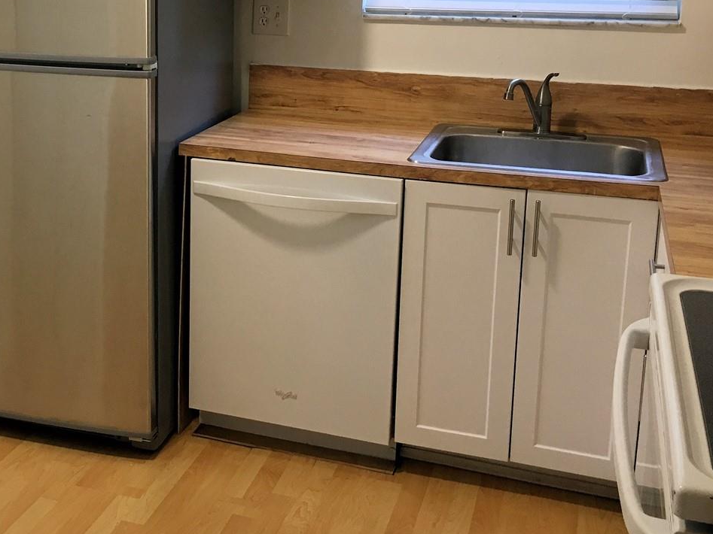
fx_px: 1009
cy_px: 150
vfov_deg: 29.3
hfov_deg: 38.3
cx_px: 212
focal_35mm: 49
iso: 80
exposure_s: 1/30
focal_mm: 4.15
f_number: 2.2
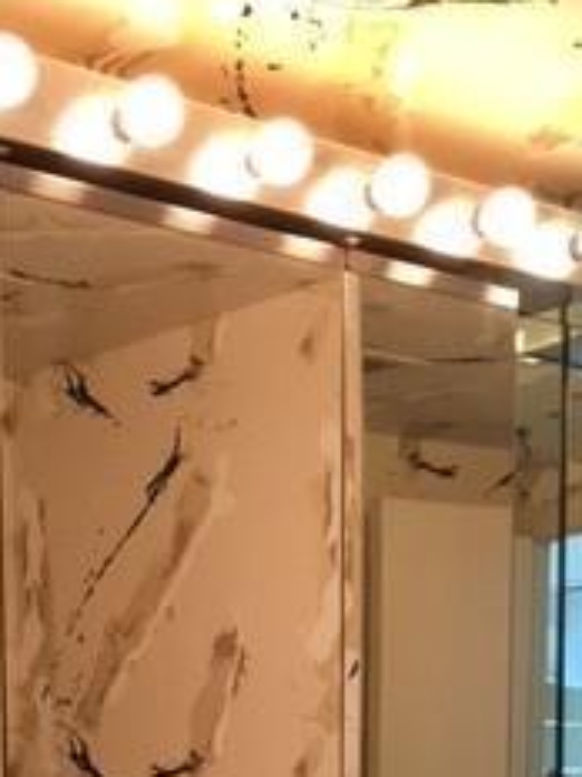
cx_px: 211
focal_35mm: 80
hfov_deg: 18.4
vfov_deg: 22.3
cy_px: 955
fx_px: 1793
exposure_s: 1/30
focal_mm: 4.15
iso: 32
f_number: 2.2
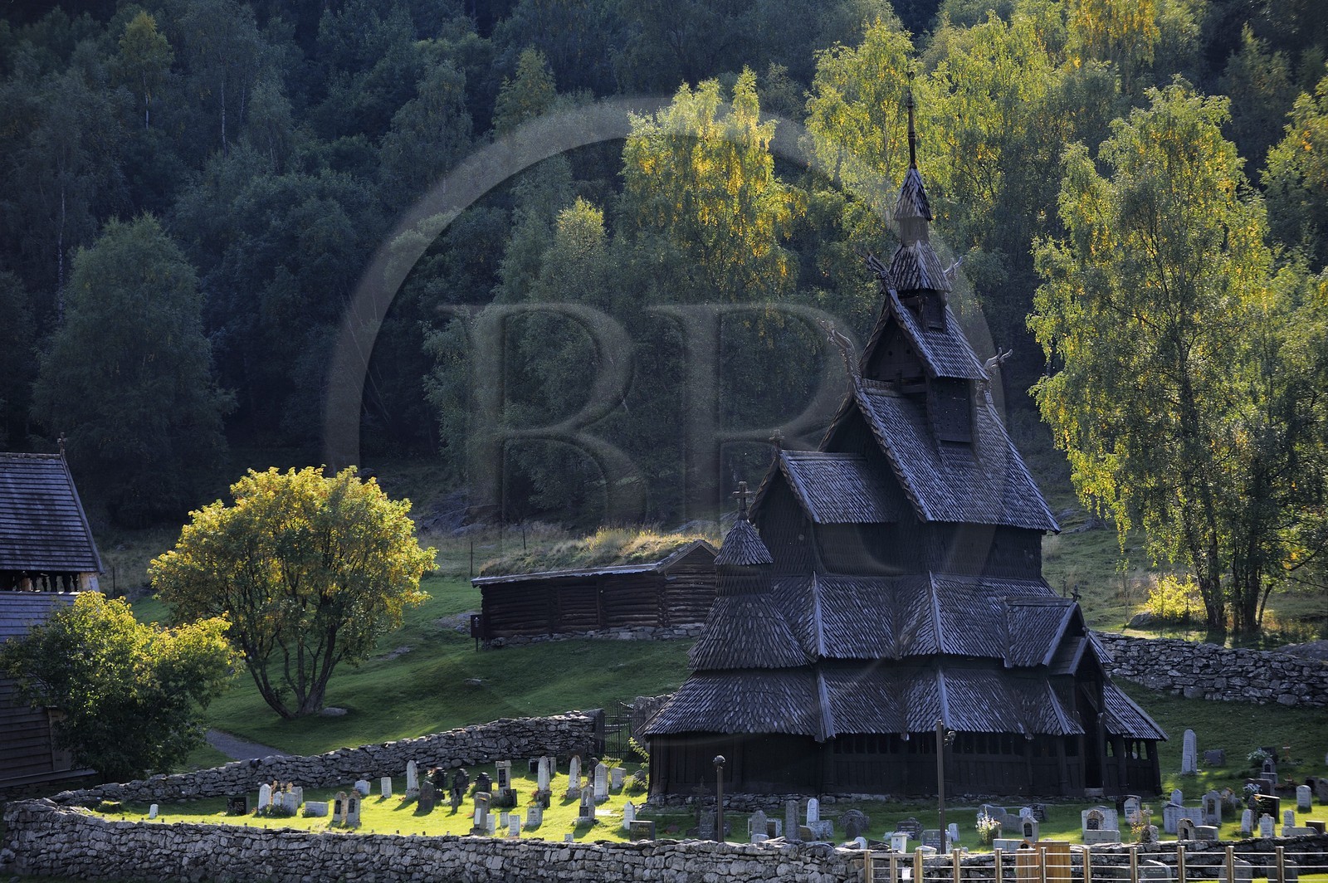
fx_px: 5529
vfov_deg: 9.1
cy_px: 442
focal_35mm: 150
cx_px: 664
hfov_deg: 13.7
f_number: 4
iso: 200
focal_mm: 150
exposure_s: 1/320
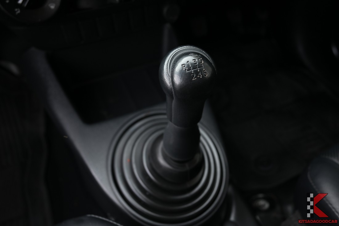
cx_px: 170
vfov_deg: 43.0
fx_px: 287
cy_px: 113
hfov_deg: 61.1
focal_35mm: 30
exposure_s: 1/90
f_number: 5.6
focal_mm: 30.5
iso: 280
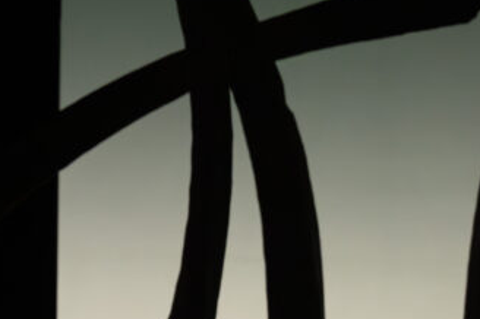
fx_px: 6247
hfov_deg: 4.4
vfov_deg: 2.9
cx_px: -102
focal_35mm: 469
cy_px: 290
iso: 4000
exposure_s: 1/200
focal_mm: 150
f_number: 4.5
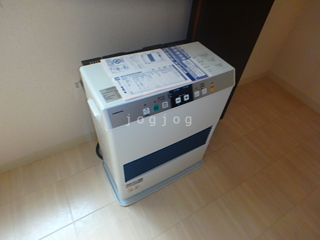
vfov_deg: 63.4
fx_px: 194
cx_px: 160
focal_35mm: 21
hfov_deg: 79.0
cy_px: 120
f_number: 3.5
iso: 320
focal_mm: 3.7
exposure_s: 1/30
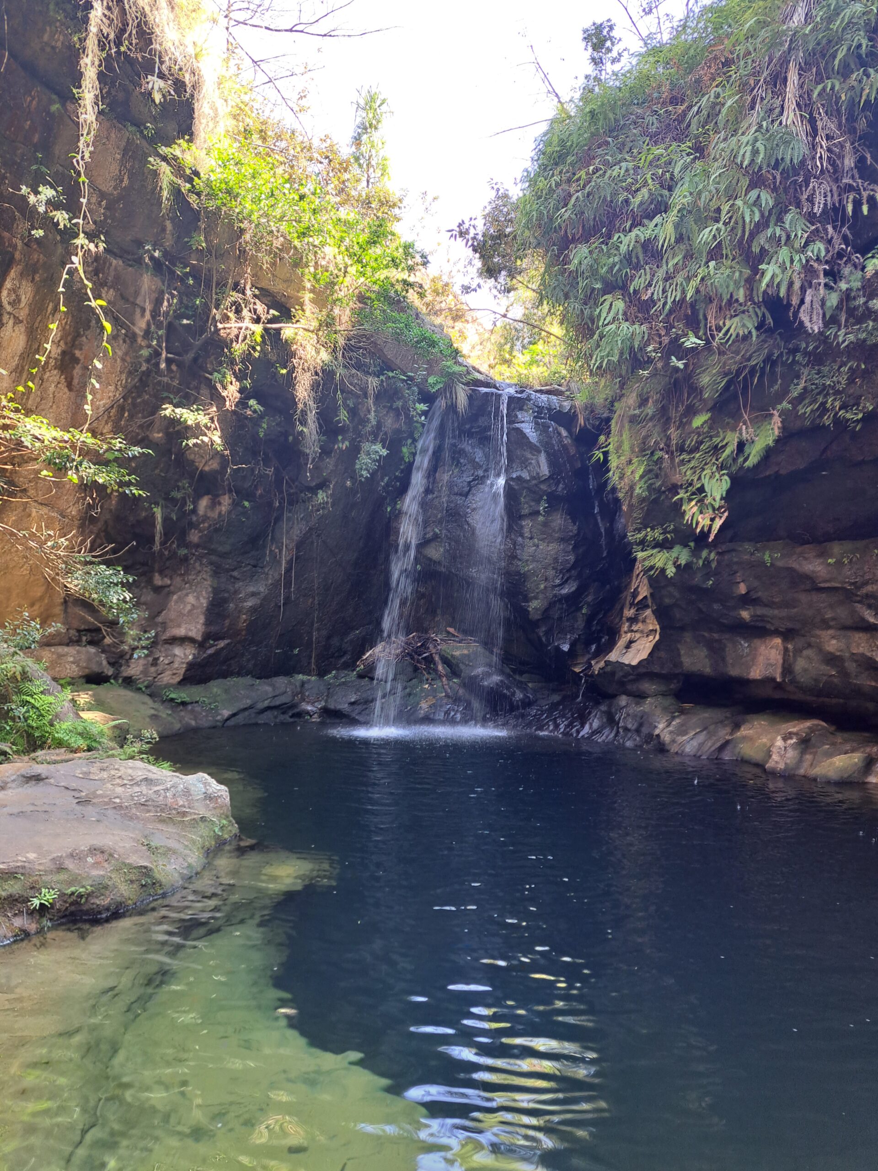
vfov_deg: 71.6
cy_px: 586
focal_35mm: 24
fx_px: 812
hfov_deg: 56.8
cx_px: 439
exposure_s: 1/50
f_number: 1.8
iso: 50
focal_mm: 5.23
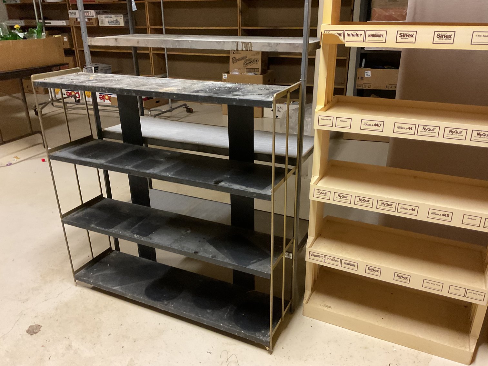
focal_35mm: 29
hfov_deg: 61.7
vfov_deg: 48.2
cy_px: 183
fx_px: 409
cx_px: 244
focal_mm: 3
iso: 320
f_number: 1.8
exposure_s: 1/40
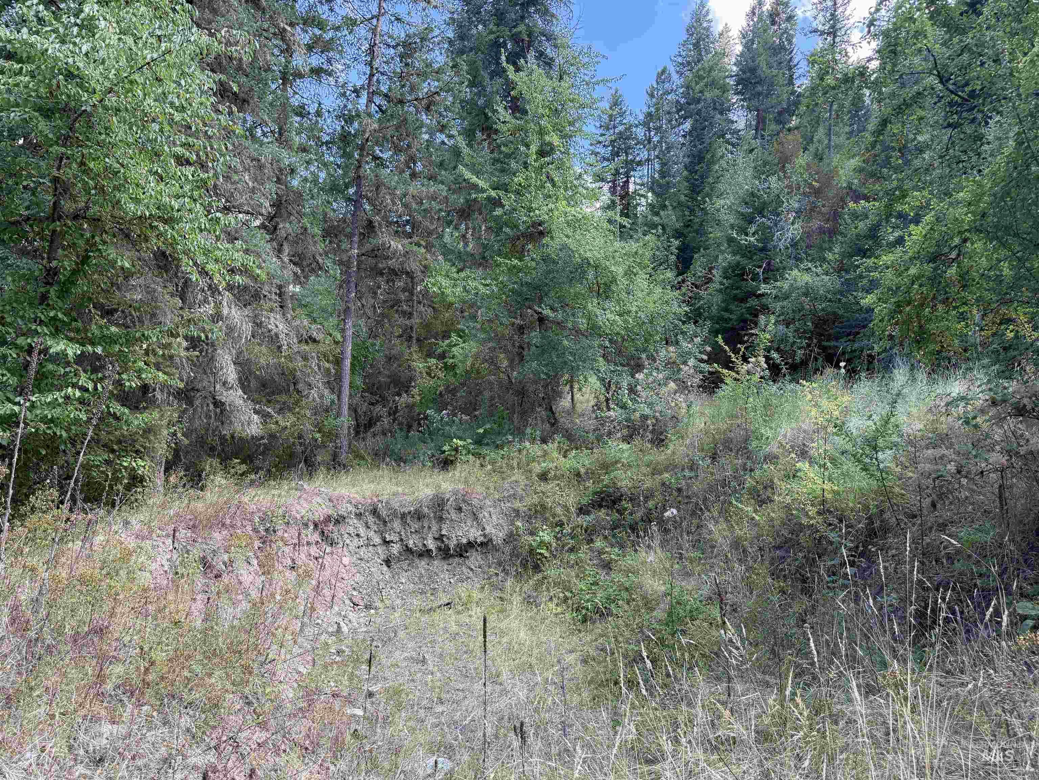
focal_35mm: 24
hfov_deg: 71.6
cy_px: 390
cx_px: 520
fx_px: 720
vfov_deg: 56.8
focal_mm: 6.76
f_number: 1.78
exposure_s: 1/258
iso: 100
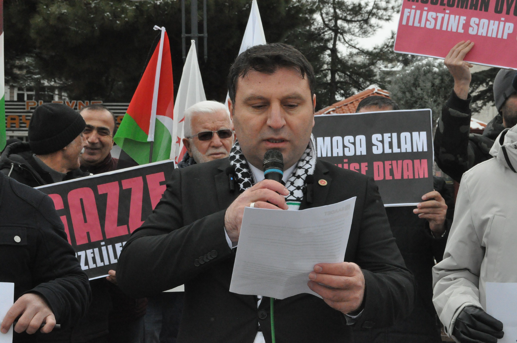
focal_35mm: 72
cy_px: 172
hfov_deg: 28.1
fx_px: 1033
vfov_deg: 18.9
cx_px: 258
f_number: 13
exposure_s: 1/640
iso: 3200
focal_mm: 48
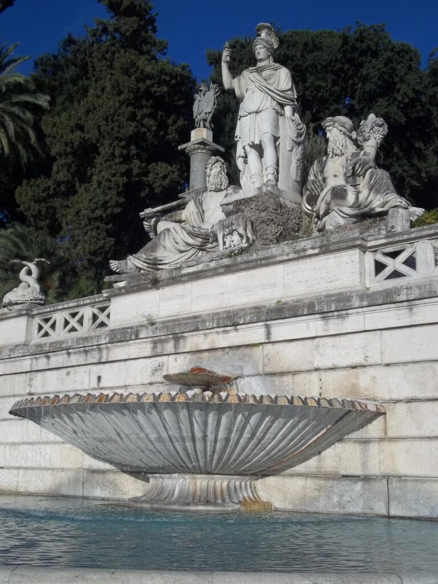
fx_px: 658
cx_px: 219
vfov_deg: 47.9
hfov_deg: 36.8
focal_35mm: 39
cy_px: 292
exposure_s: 1/200
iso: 64
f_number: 9.9
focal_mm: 7.1
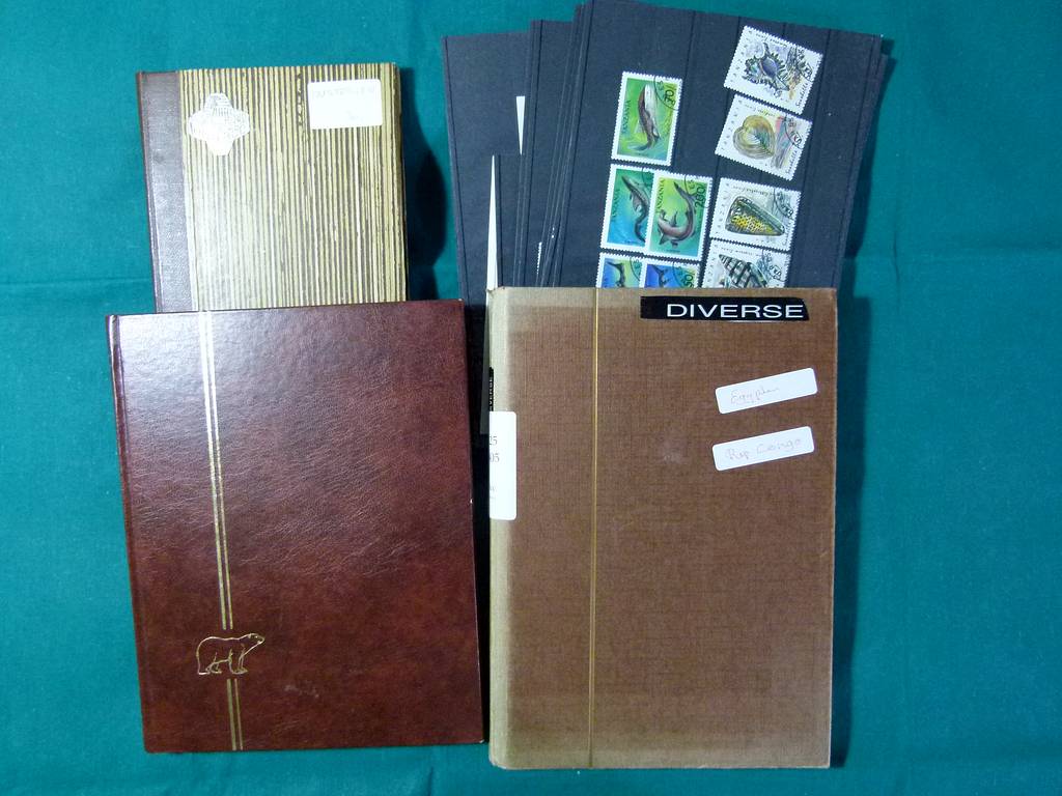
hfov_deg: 69.4
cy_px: 398
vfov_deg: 54.9
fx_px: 767
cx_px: 531
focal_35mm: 25
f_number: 2.8
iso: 400
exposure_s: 1/60
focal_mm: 4.5
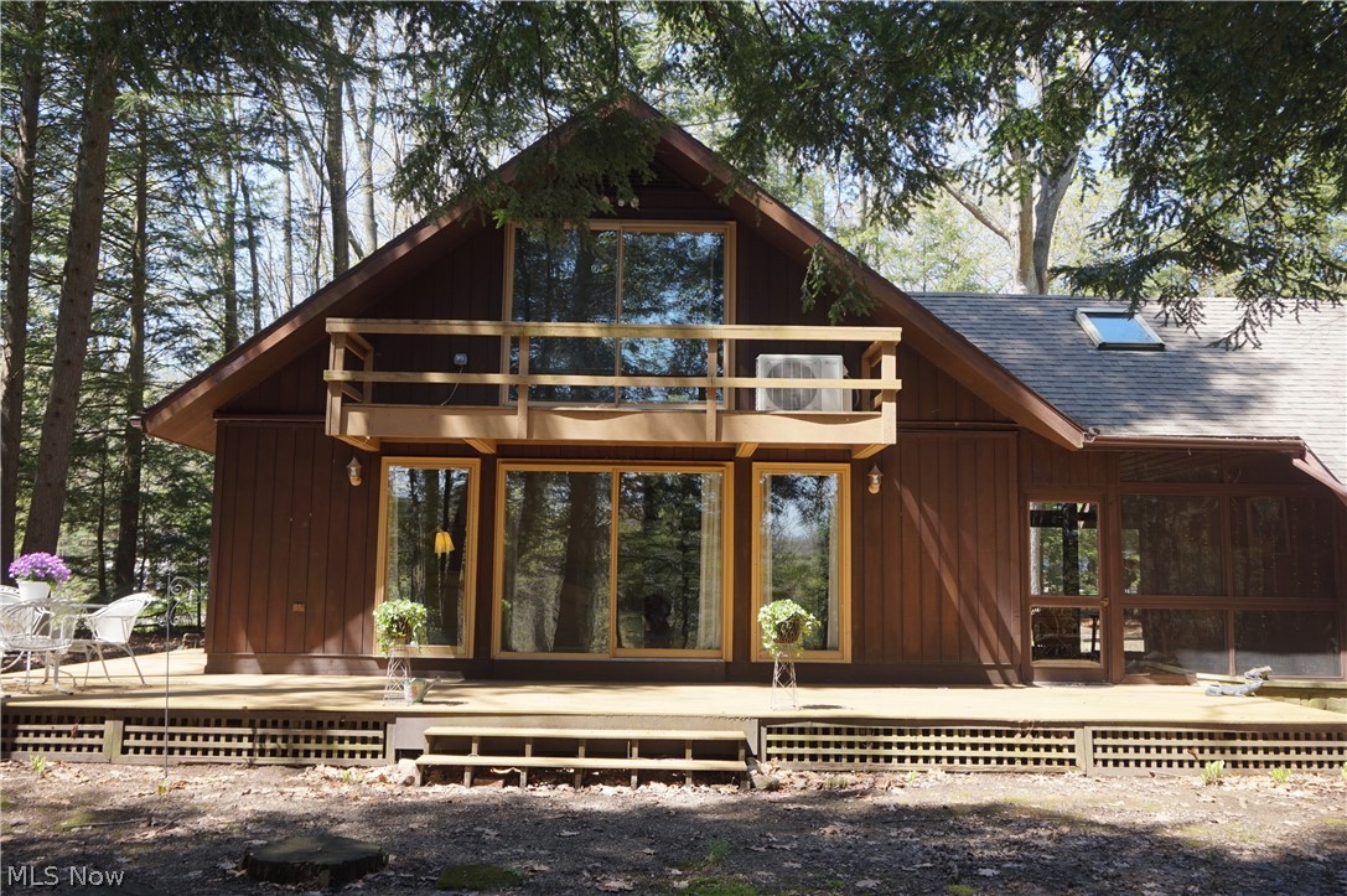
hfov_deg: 59.5
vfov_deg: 41.7
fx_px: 1178
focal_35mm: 32
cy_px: 448
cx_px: 674
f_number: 6.3
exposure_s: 1/80
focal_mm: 21
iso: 100
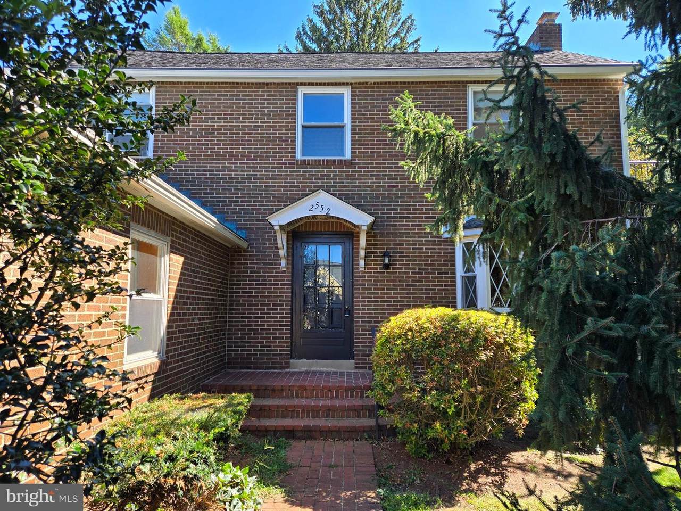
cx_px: 340
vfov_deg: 58.9
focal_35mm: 23
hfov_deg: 73.9
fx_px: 452
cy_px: 256
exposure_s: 1/463
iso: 25
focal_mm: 5.4
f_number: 1.8
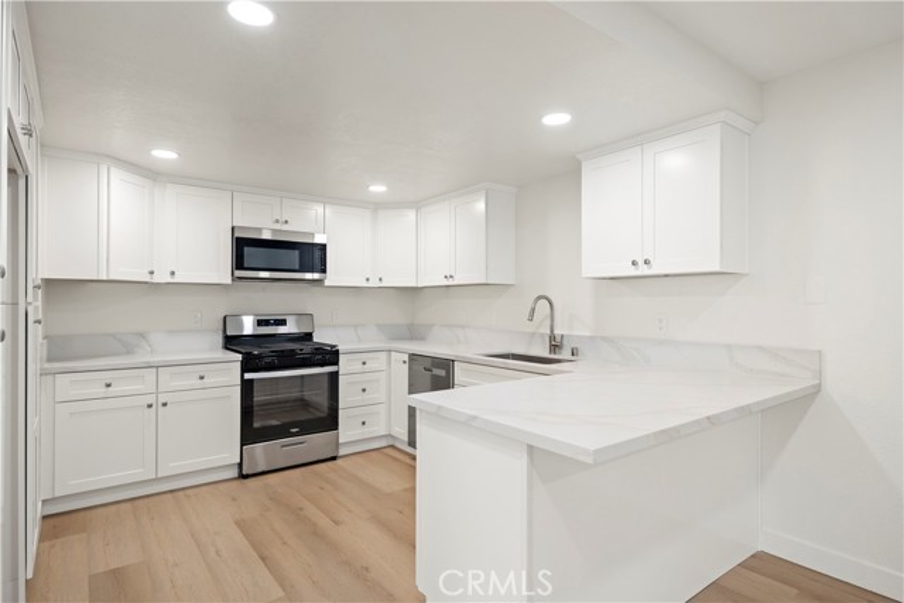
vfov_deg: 64.6
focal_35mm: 19
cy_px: 302
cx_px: 452
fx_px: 477
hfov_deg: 86.9
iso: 1000
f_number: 4
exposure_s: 1/160
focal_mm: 19
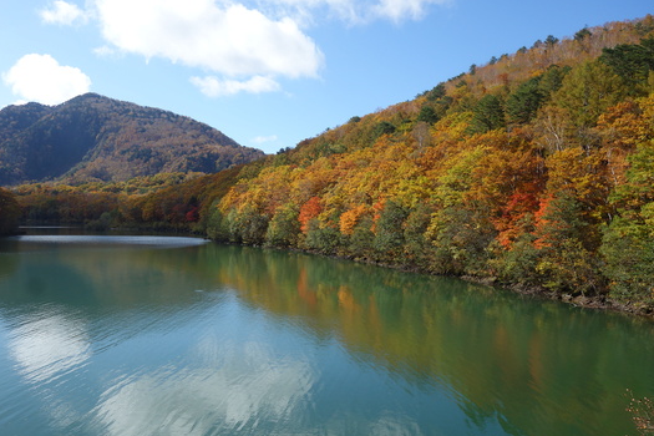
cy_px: 244
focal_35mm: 32
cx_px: 283
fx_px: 581
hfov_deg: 58.5
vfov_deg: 41.0
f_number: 5.6
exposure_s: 1/400
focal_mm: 10.4
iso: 125
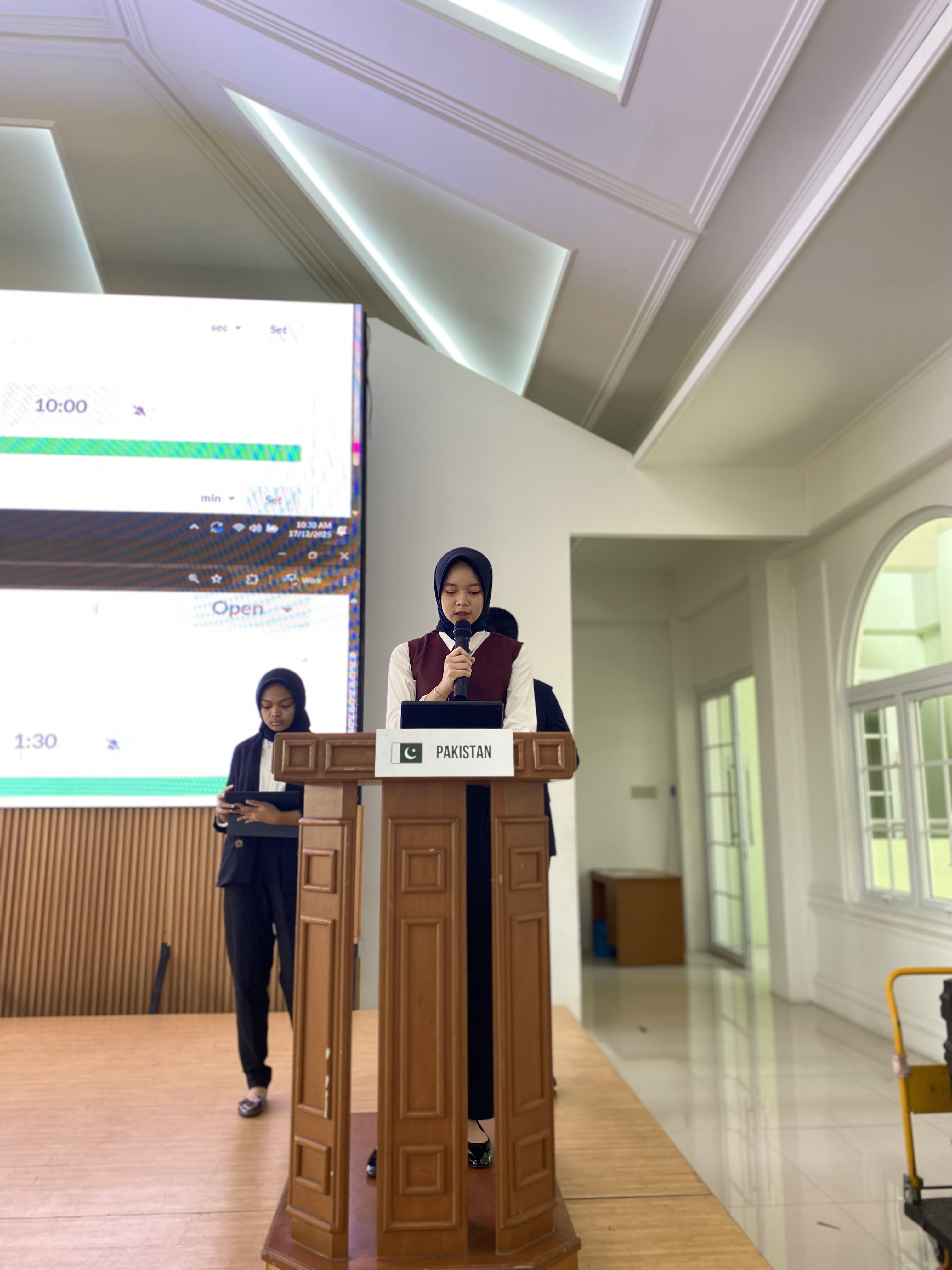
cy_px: 635
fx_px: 953
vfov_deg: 67.3
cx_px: 476
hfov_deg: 53.1
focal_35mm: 26
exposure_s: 1/100
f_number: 1.8
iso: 40
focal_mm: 4.25
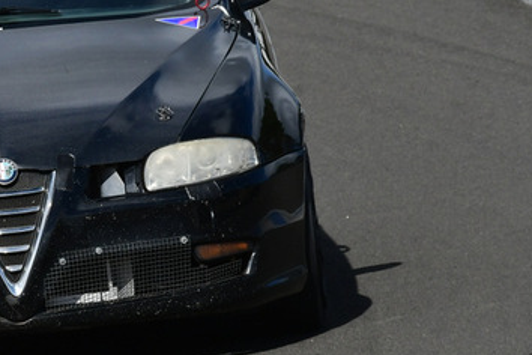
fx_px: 21057
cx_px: -12
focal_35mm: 1425
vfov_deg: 1.0
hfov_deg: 1.4
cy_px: 113
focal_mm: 420
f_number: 13
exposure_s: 1/640
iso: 400
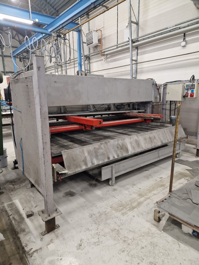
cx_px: 100
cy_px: 132
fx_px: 176
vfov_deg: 73.9
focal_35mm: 23
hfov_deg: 58.9
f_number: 1.8
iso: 50
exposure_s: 1/100
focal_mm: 5.4
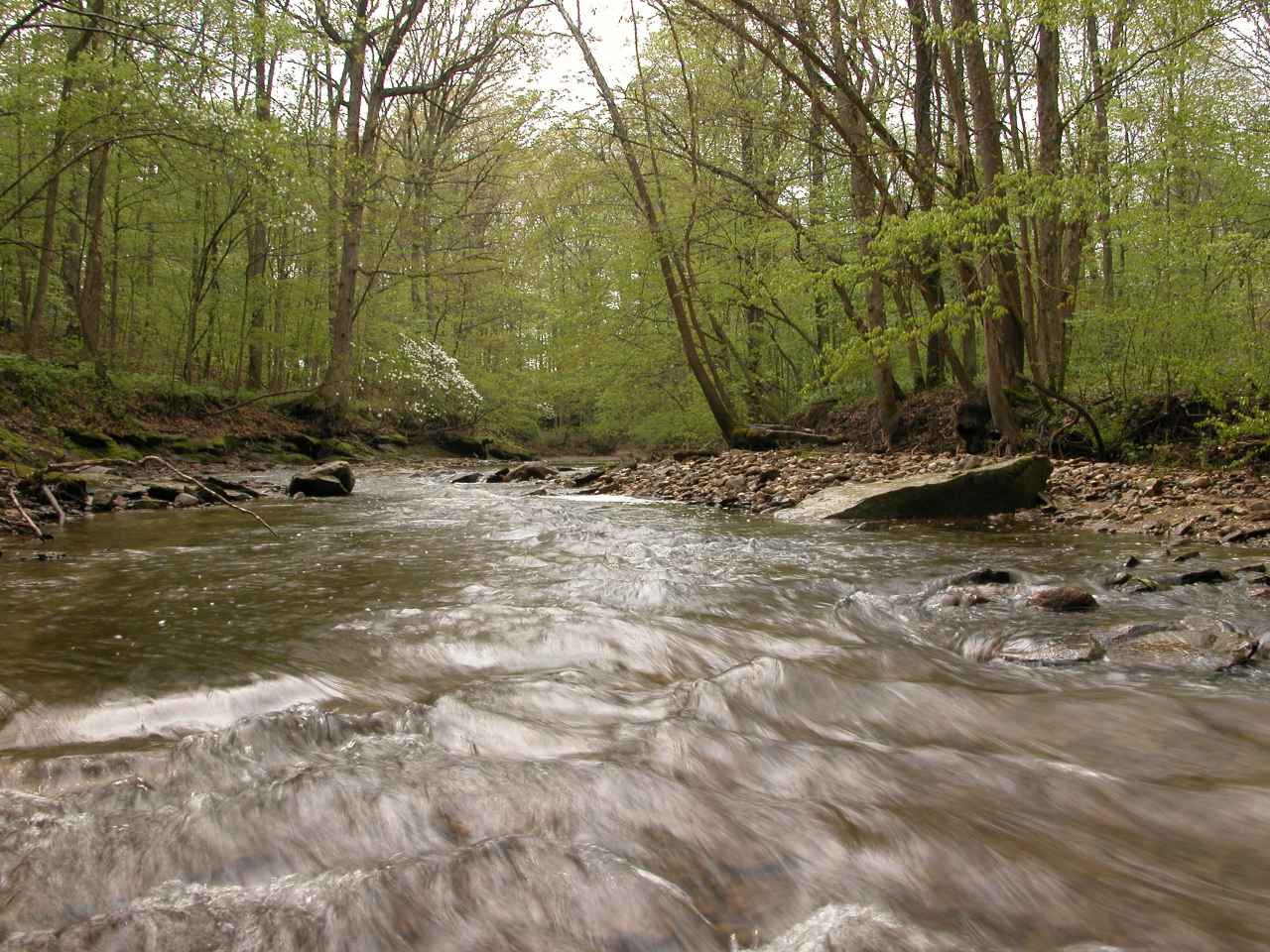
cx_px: 635
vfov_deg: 40.7
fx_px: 1284
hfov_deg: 52.6
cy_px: 476
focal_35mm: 35
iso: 100
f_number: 7.1
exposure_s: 1/18.2
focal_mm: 8.9
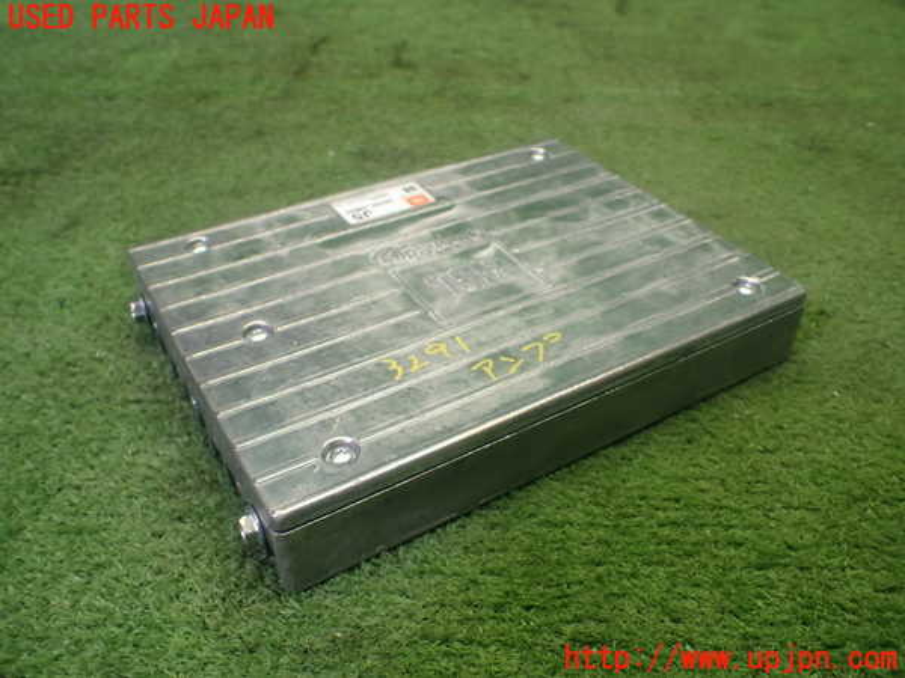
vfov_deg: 46.8
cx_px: 452
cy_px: 339
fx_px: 784
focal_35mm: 30
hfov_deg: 60.0
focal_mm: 5.4
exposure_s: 1/125
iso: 320
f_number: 2.3
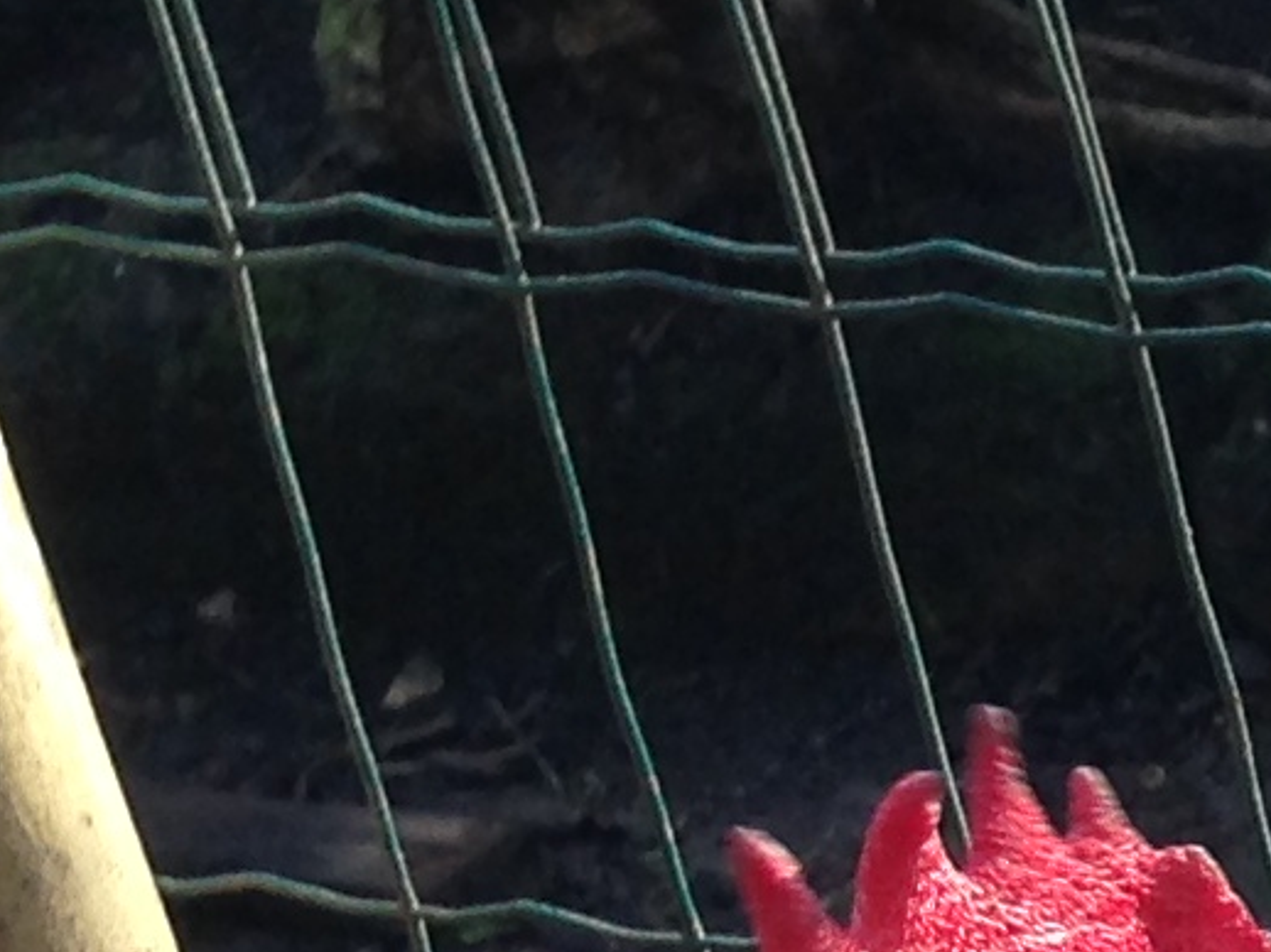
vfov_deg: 6.8
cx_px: 3099
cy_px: 2152
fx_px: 7634
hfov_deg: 8.6
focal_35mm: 208
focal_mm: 4.12
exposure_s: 1/151
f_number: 2.4
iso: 50
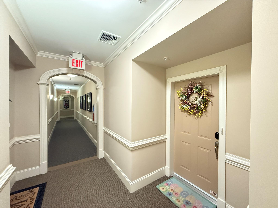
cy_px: 104
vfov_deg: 85.7
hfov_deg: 102.1
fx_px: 112
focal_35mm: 14
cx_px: 139
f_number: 2.2
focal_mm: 2.22
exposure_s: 1/60
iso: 800
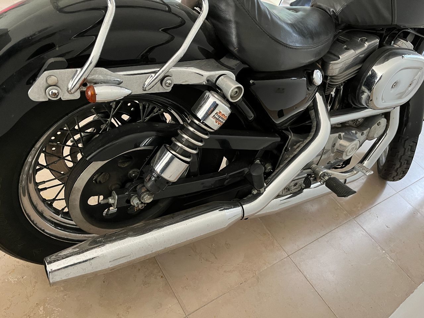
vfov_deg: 53.1
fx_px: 318
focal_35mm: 26
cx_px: 212
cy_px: 159
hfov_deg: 67.3
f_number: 1.6
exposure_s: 1/40
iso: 500
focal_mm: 5.1
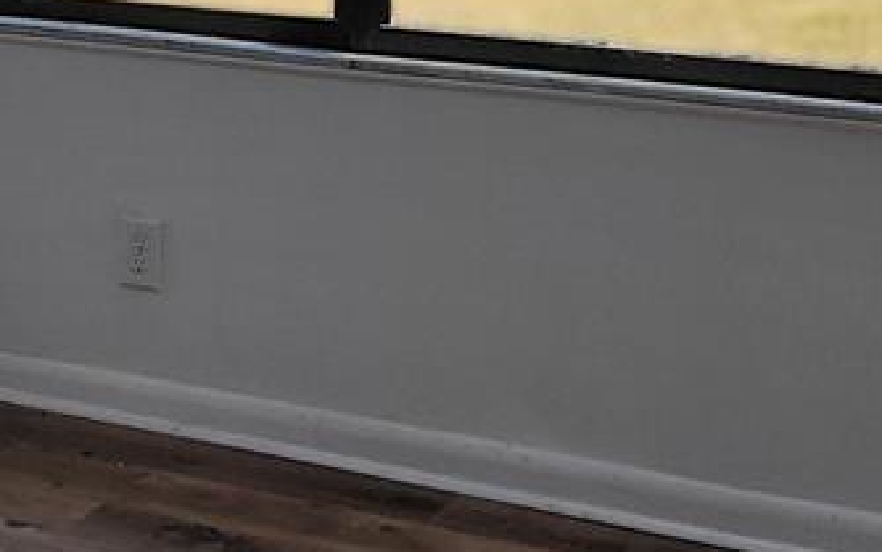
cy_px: 29
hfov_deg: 20.3
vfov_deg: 13.1
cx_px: 5
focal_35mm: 99
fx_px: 2380
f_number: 1.8
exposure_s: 1/571
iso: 40
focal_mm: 5.4
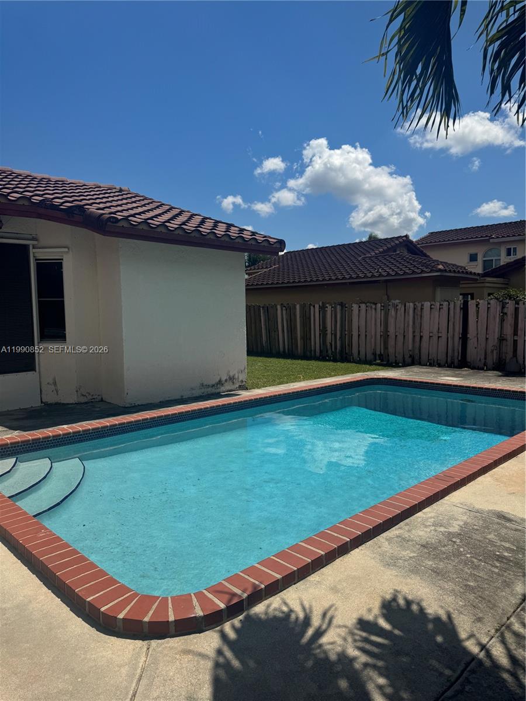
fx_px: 486
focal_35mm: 24
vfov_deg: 71.6
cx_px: 263
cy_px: 350
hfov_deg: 56.8
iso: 80
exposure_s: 1/9009
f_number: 1.78
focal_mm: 6.76
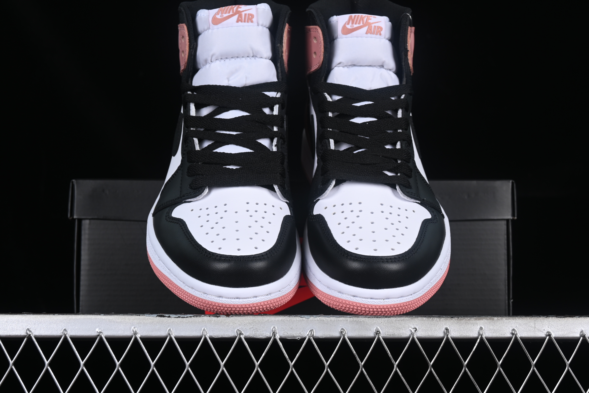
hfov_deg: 27.0
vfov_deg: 18.2
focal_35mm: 75
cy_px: 196
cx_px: 294
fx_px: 1227
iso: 160
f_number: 8
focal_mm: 50
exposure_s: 1/80
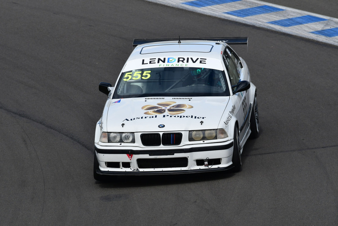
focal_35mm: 570
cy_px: 113
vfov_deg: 2.4
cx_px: 169
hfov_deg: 3.6
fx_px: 5353
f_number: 10
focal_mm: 380
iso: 320
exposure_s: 1/640
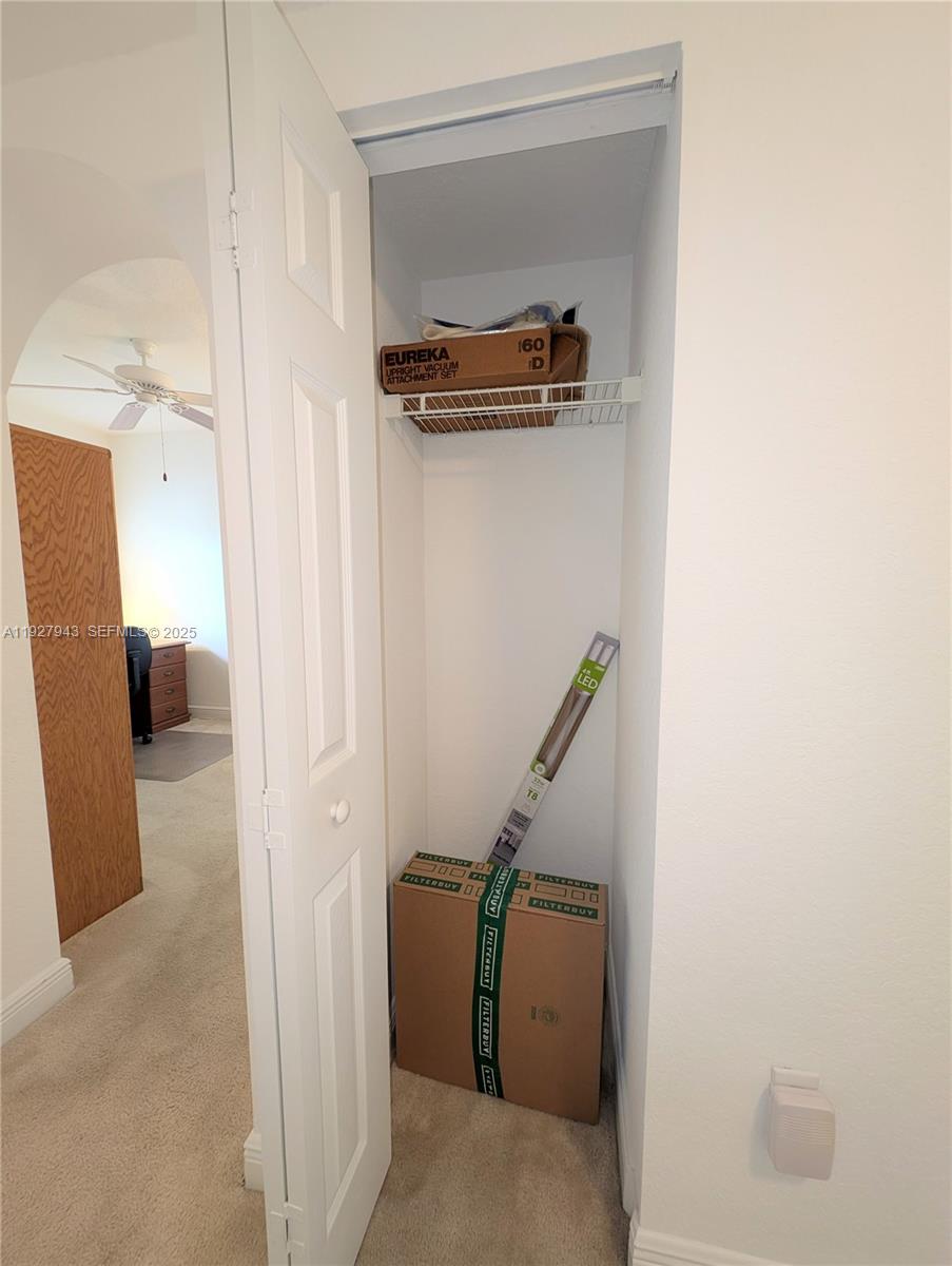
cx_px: 476
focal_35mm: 12
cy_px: 633
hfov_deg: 94.6
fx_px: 439
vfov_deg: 110.5
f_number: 1.95
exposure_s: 1/24
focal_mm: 2.23
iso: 103
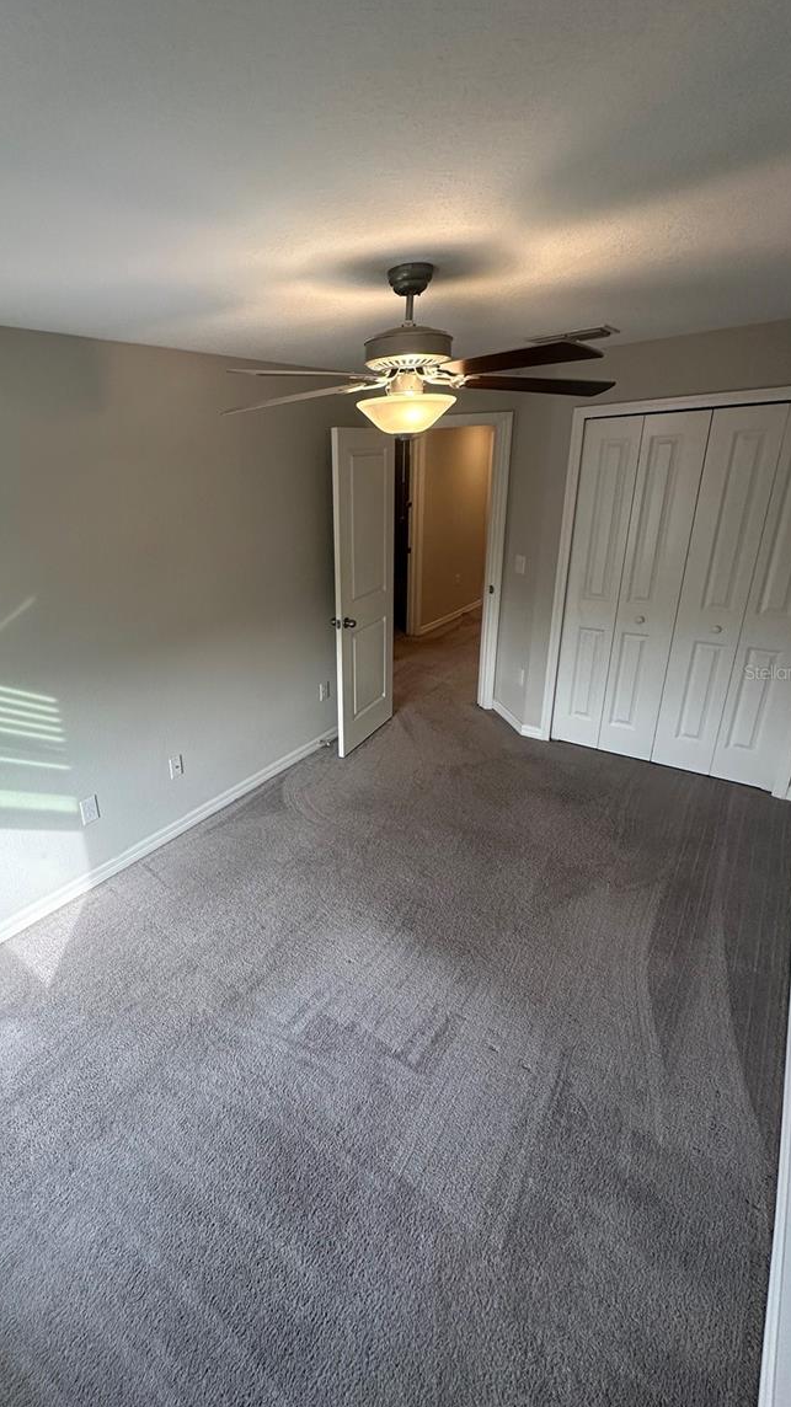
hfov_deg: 65.6
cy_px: 672
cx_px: 278
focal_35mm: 16
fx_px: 597
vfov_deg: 99.3
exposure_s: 1/120
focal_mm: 2.22
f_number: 2.2
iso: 125
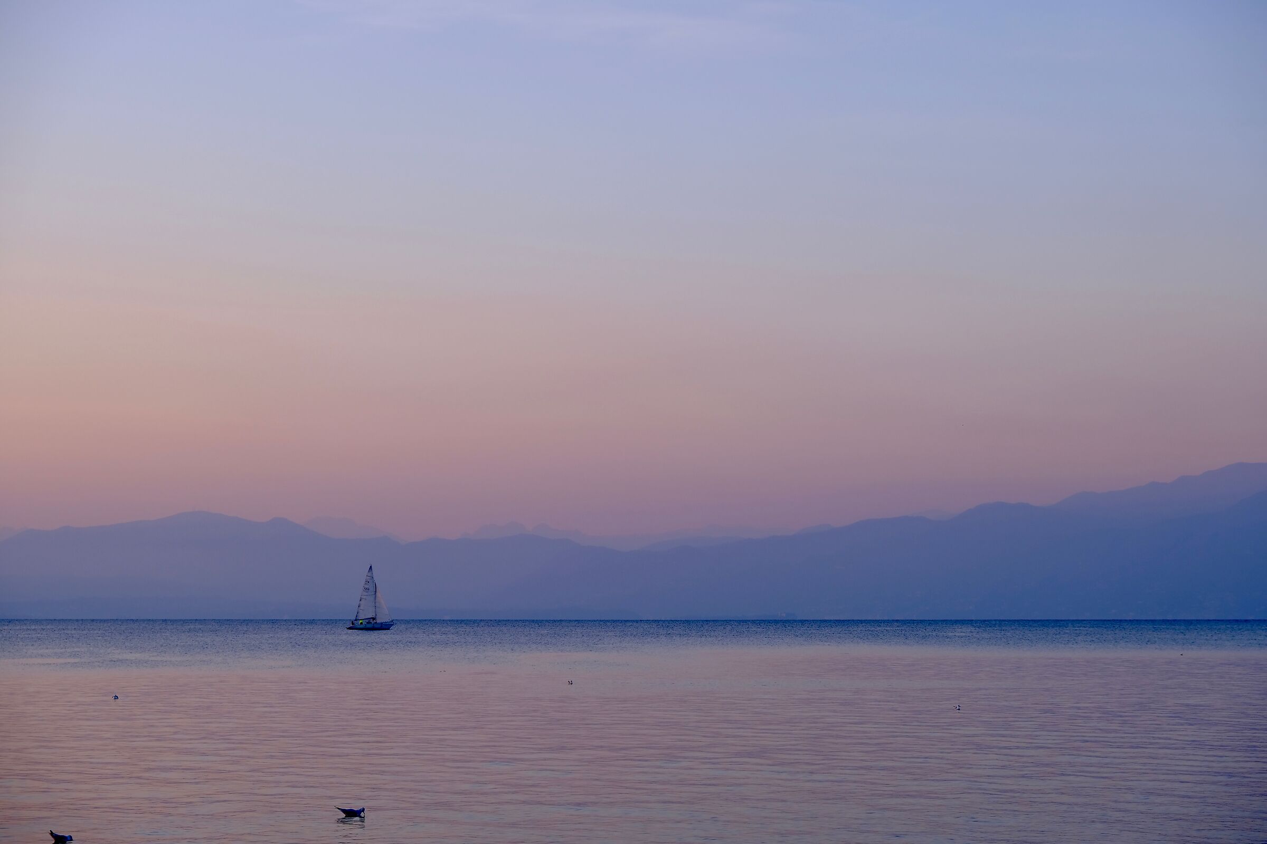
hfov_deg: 24.5
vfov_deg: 16.5
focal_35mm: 83
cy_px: 422
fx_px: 2921
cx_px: 634
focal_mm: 55
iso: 200
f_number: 5.6
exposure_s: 1/80
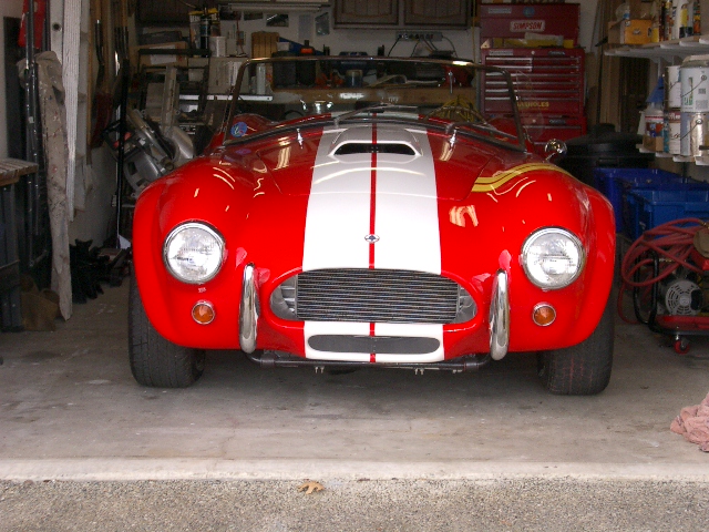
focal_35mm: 74
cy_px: 266
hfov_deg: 26.3
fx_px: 1516
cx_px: 354
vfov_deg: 19.9
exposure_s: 1/200
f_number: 3.9
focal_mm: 12.2
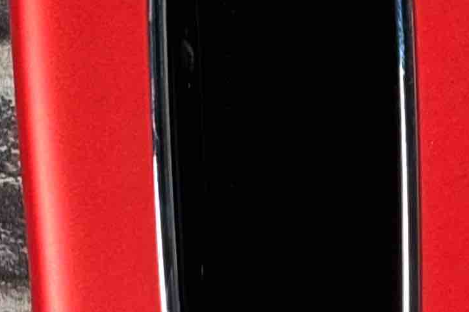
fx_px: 3933
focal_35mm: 302
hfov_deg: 6.7
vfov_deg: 4.5
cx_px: 657
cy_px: 472
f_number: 1.6
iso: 80
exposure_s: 1/60
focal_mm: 5.96
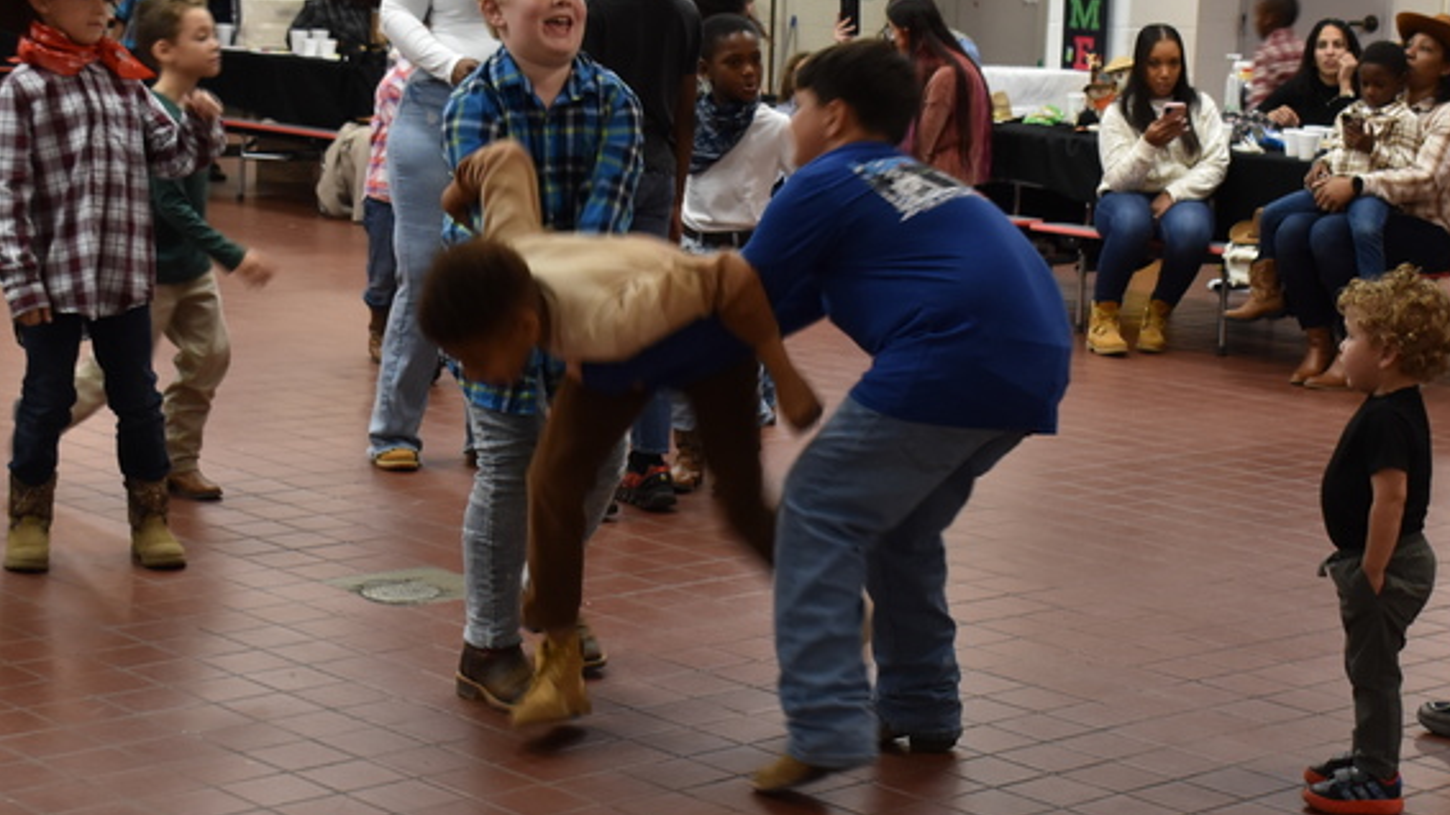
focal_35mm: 78
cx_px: 776
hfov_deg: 27.3
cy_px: 451
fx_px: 2988
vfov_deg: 15.5
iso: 1000
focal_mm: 35
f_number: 7.1
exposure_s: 1/60
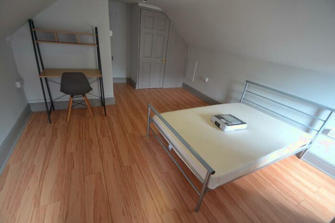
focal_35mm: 15
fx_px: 140
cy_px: 112
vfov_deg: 77.4
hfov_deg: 100.4
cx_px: 168
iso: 800
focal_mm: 10
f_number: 3.5
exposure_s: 1/20
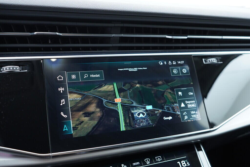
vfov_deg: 36.9
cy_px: 84
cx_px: 125
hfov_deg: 53.1
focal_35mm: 36
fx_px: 250
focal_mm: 24
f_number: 2.8
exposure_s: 1/40
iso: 400
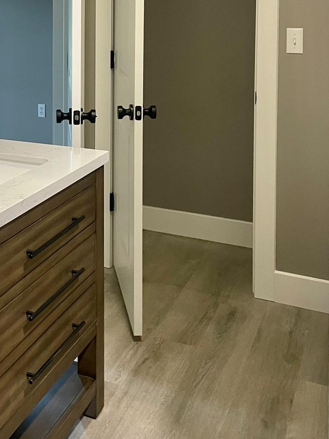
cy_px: 113
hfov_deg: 31.9
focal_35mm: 44
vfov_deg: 41.7
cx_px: 59
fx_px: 558
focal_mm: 4.2
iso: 200
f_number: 1.6
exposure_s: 1/60
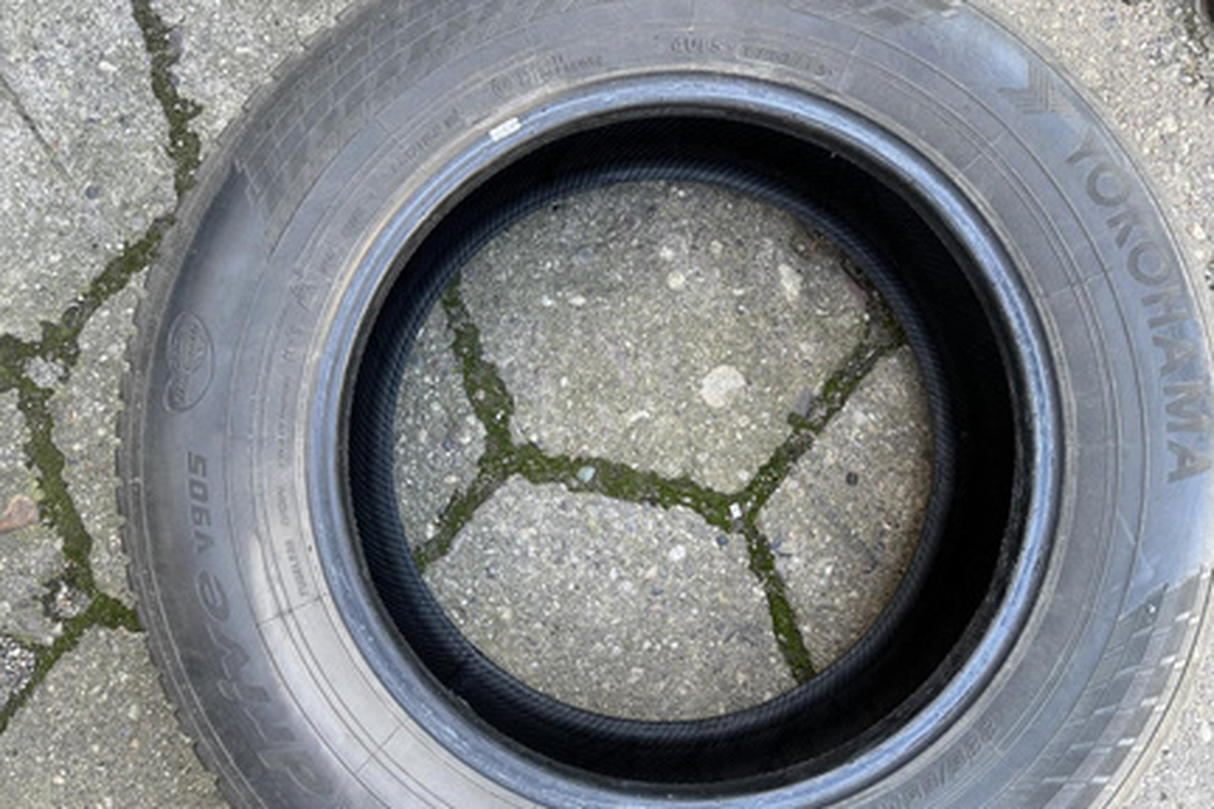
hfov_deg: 69.4
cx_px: 610
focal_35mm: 26
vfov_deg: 49.5
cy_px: 390
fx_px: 877
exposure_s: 1/121
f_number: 1.78
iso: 160
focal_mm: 6.86
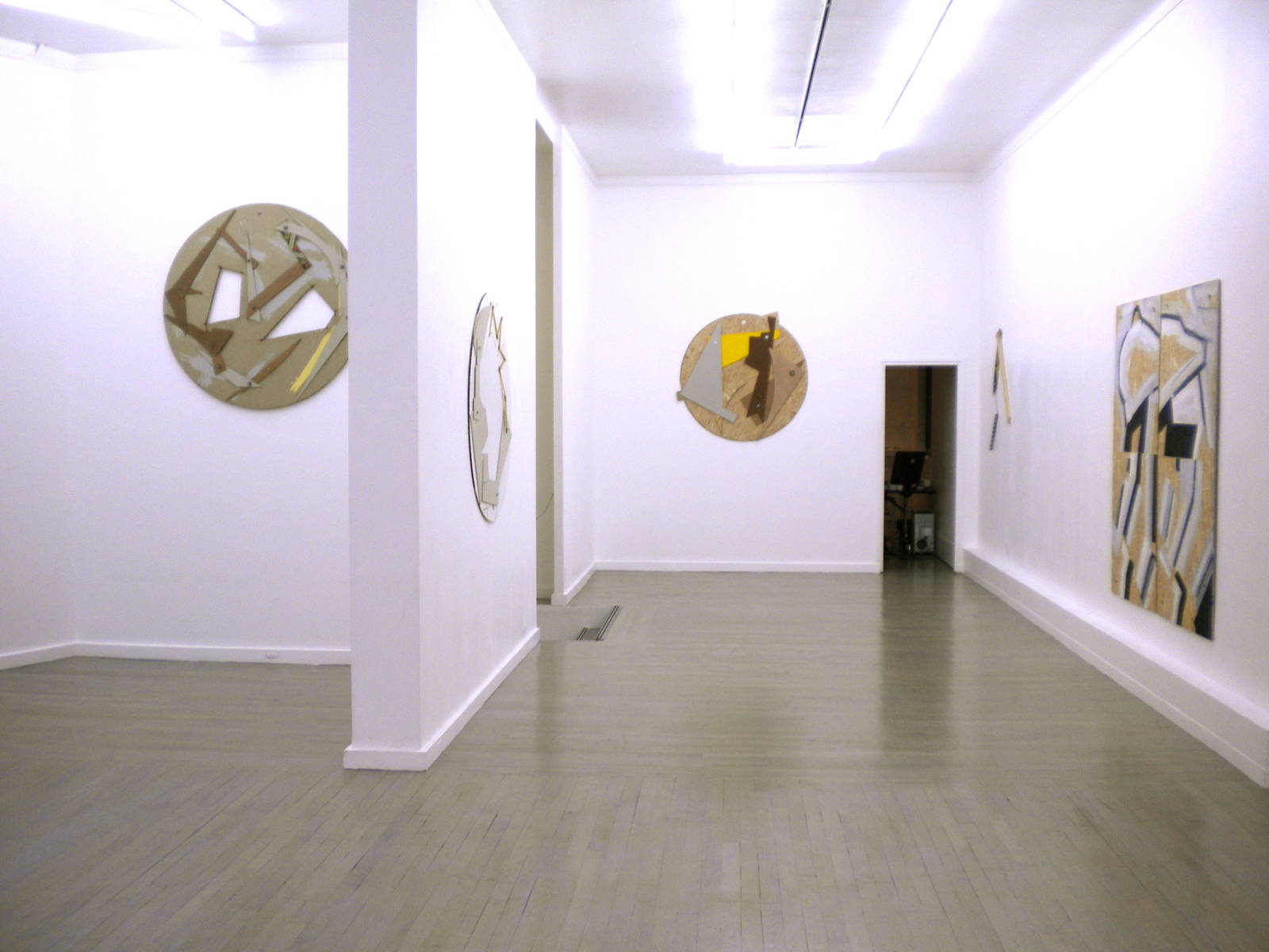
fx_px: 1283
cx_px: 634
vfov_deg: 40.7
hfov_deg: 52.6
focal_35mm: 35
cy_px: 476
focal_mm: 6.3
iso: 80
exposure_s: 1/60
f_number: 3.1
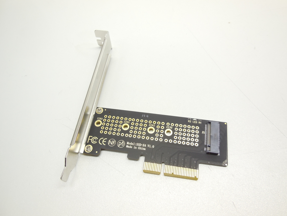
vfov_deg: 54.9
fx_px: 207
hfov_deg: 69.4
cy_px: 108
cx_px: 144
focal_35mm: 25
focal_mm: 4.5
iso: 125
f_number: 3.1
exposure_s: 1/100
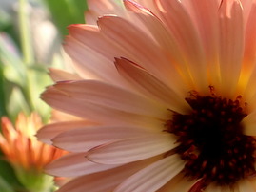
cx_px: 217
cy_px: 116
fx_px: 495
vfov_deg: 21.8
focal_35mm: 67
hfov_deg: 28.2
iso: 100
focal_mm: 5.4
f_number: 3.2
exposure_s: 1/400
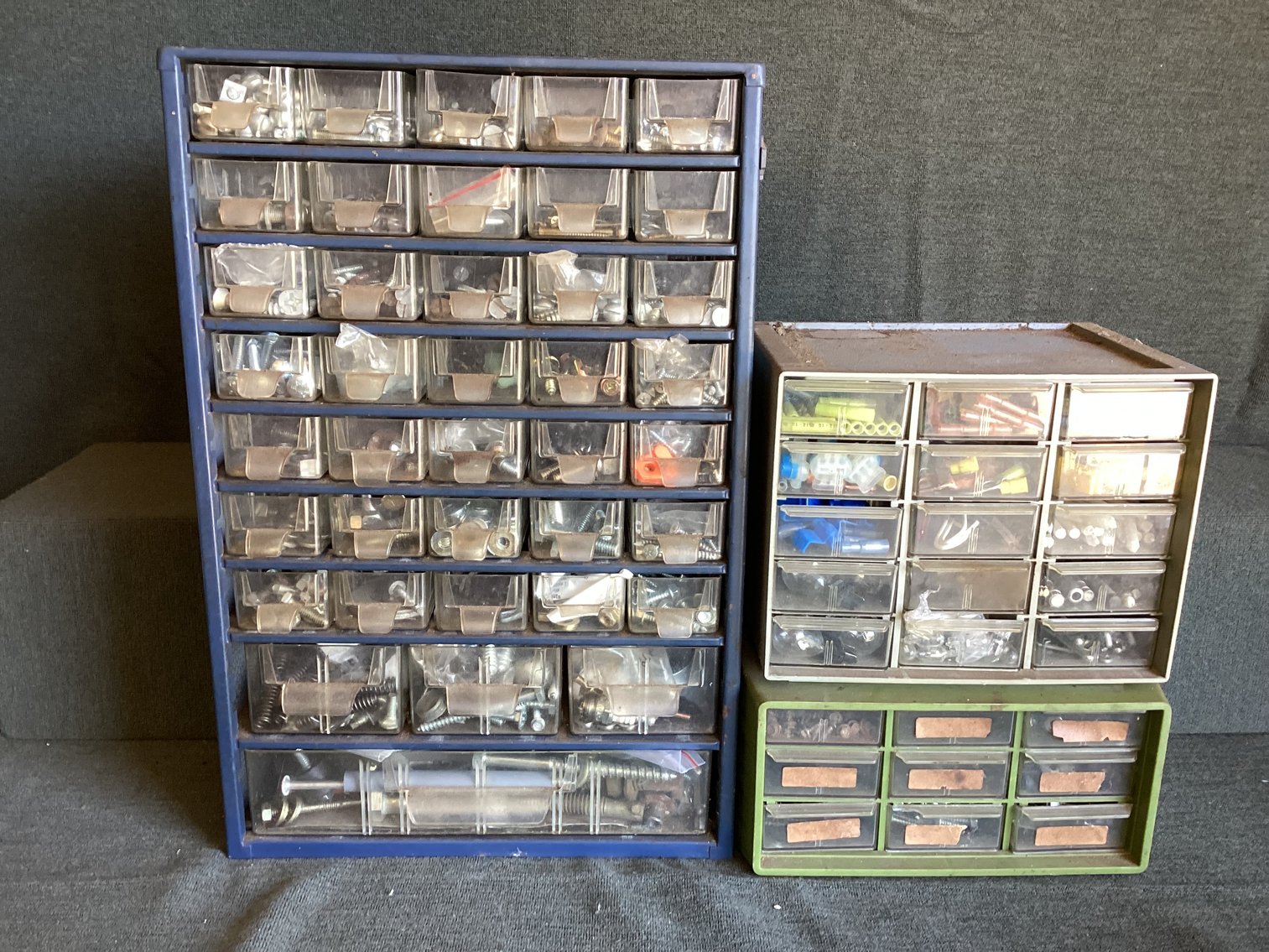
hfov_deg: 58.3
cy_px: 476
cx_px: 634
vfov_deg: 45.4
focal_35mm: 31
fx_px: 1137
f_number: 2.4
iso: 160
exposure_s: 1/50
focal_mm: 3.3
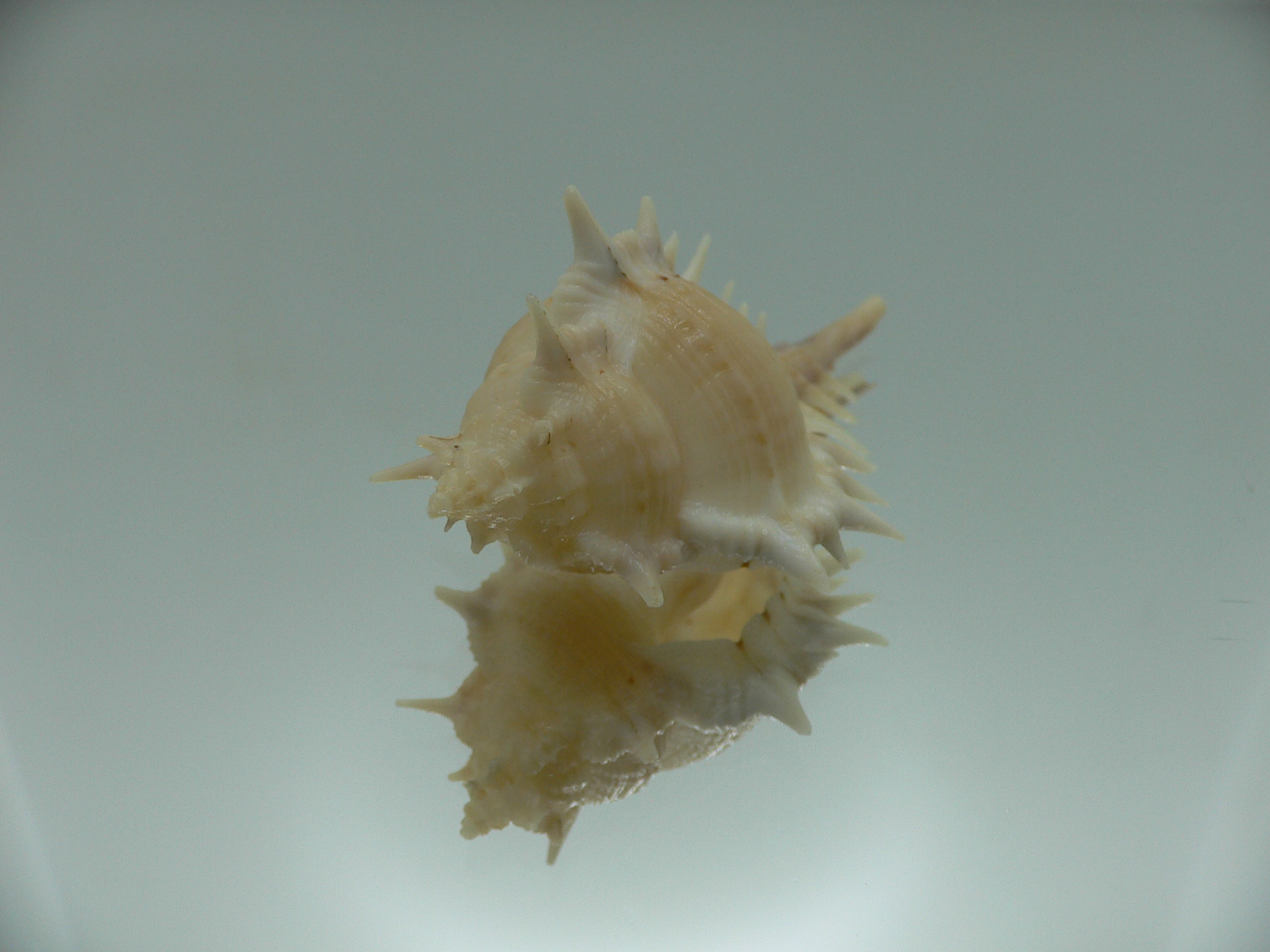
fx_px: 1284
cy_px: 476
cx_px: 635
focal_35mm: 35
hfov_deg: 52.6
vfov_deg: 40.7
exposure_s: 1/100
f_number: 3.3
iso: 80
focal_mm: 4.6
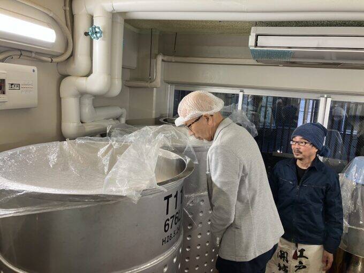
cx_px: 182
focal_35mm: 28
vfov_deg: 49.7
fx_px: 294
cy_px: 136
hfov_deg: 63.4
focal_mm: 3.99
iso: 80
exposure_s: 1/62
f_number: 1.8
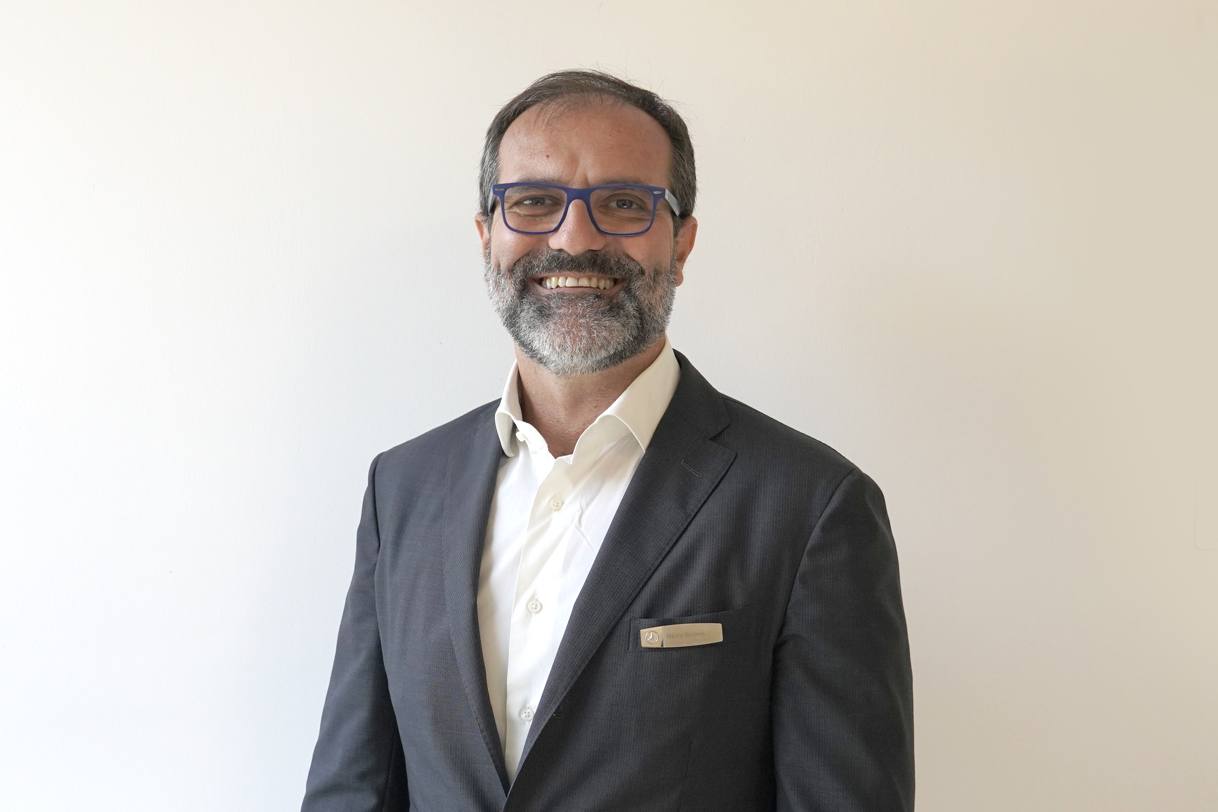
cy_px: 406
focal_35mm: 24
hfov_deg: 73.7
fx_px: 812
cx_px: 609
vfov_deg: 53.1
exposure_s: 1/160
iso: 800
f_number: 4
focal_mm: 24
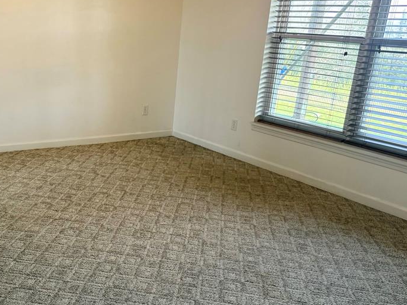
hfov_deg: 50.7
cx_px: 146
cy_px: 173
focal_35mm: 36
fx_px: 423
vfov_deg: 39.6
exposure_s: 1/227
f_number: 1.78
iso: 160
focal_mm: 6.76
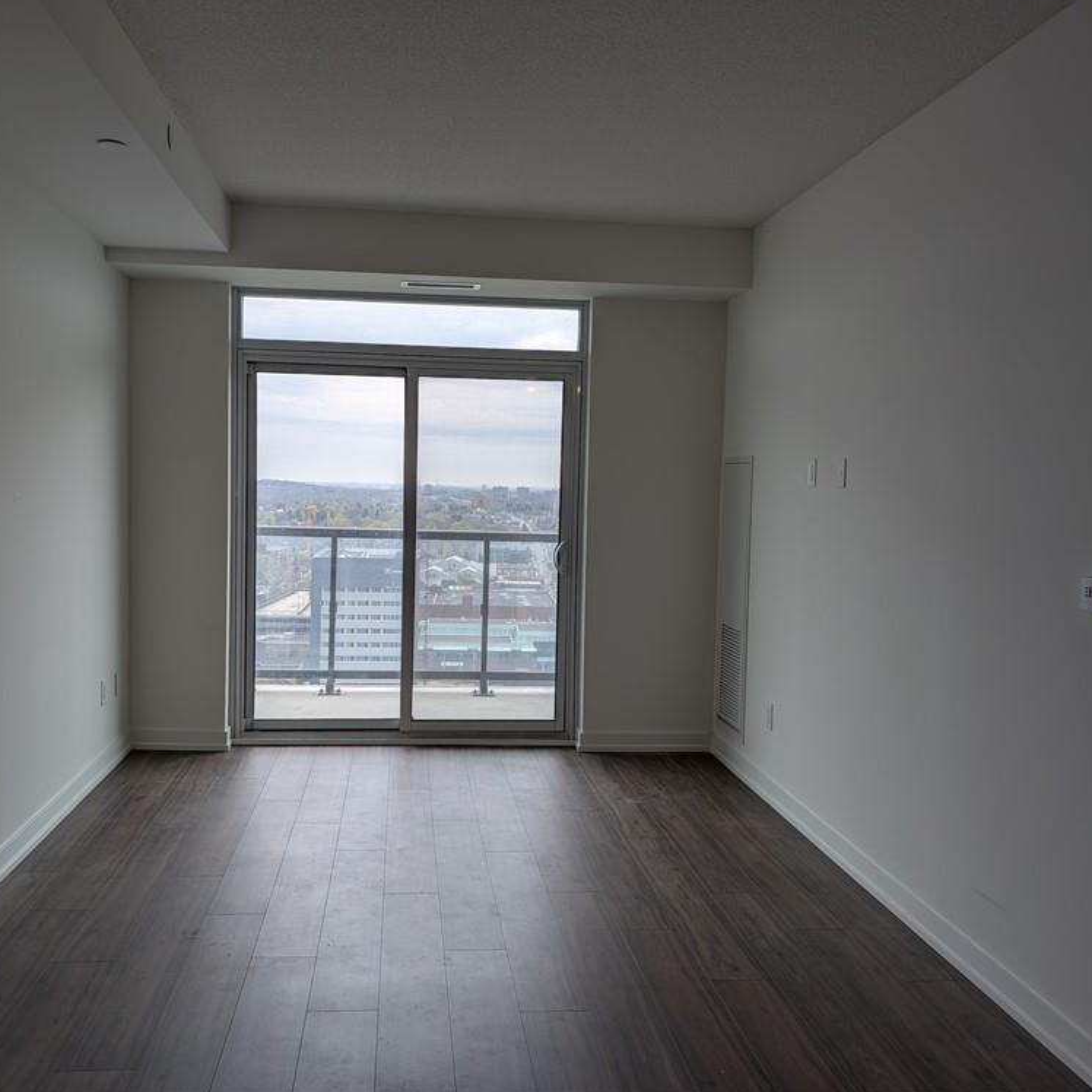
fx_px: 1035
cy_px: 537
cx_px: 501
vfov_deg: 55.6
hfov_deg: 55.6
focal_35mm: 29
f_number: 1.68
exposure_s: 1/414
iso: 22
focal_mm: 6.9
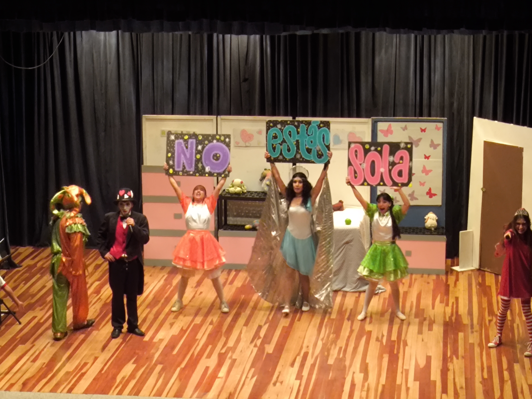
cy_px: 200
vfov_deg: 16.6
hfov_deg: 22.0
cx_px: 266
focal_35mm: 89
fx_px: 1368
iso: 400
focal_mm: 4.71
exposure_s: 1/30
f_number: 1.7
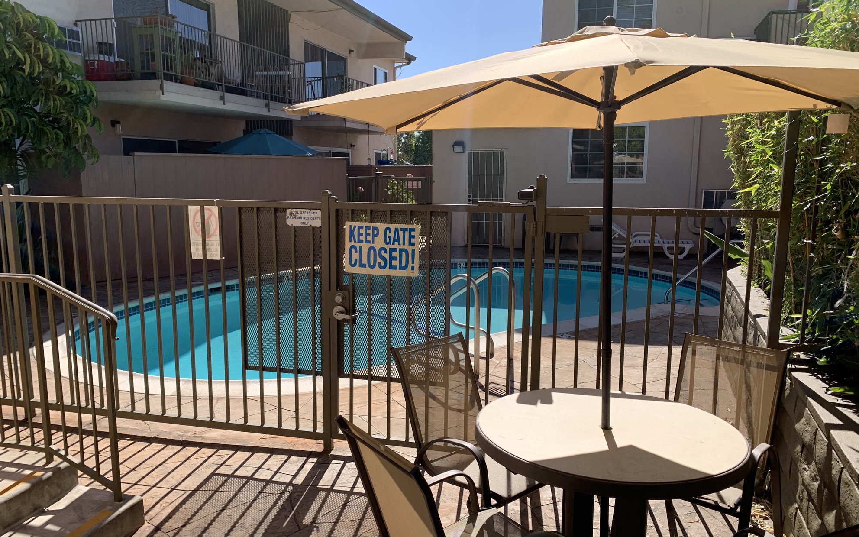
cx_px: 425
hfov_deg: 66.5
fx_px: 655
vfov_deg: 44.5
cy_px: 290
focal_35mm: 28
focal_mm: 4.25
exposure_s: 1/1406
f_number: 1.8
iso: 25
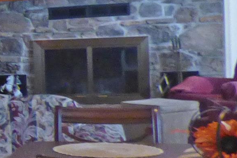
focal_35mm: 115
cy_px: 69
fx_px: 757
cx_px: -382
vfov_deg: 11.9
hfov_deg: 12.5
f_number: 2.8
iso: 400
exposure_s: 1/50
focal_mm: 3.64
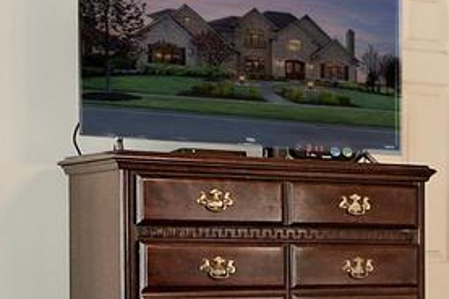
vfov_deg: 12.0
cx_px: 848
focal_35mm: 111
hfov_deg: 15.4
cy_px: 358
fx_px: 1383
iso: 100
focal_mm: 10
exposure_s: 1/8
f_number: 8
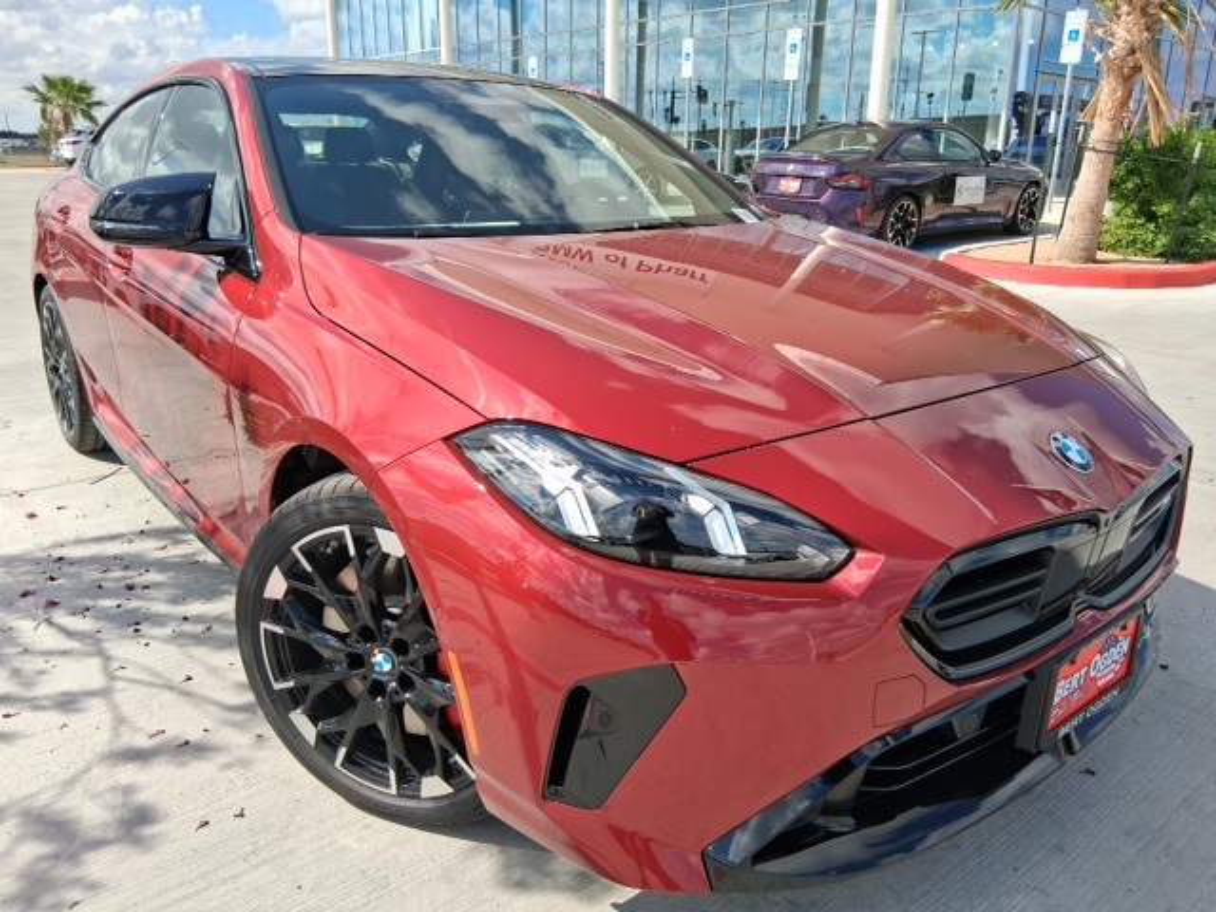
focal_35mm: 26
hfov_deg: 67.3
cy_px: 456
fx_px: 913
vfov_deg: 53.1
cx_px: 608
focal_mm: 3.98
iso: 25
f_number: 1.8
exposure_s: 1/557
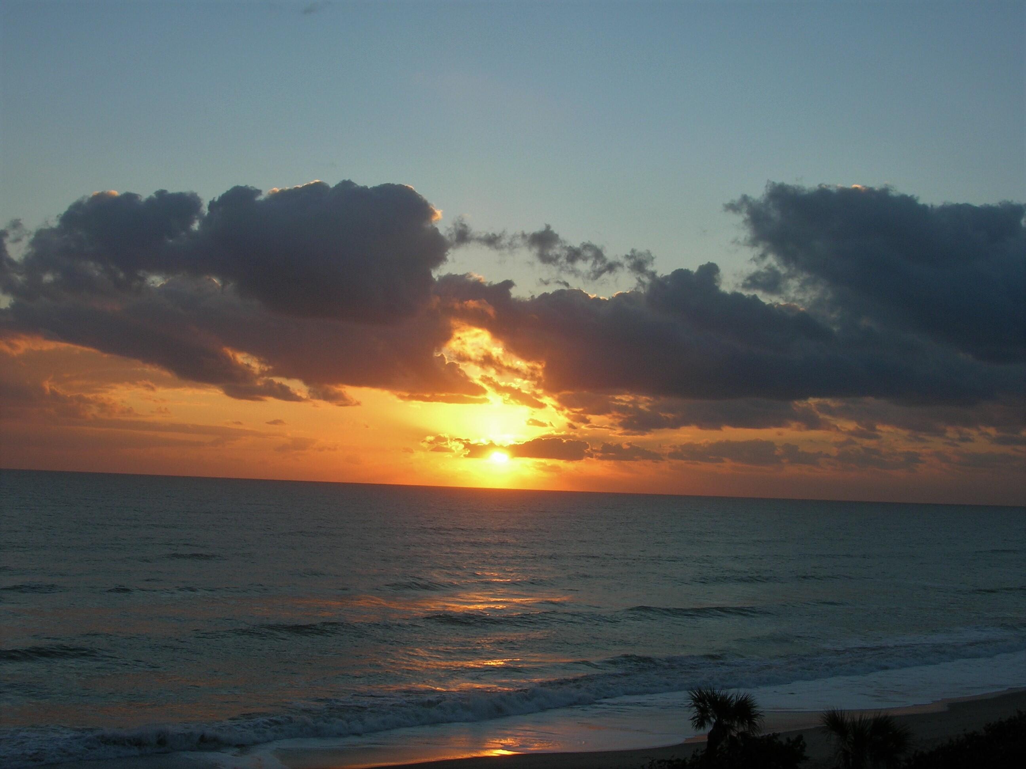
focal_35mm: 46
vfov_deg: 31.5
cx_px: 513
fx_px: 1363
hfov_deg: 41.2
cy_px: 384
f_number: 5.4
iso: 50
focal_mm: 7.7
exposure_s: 1/135
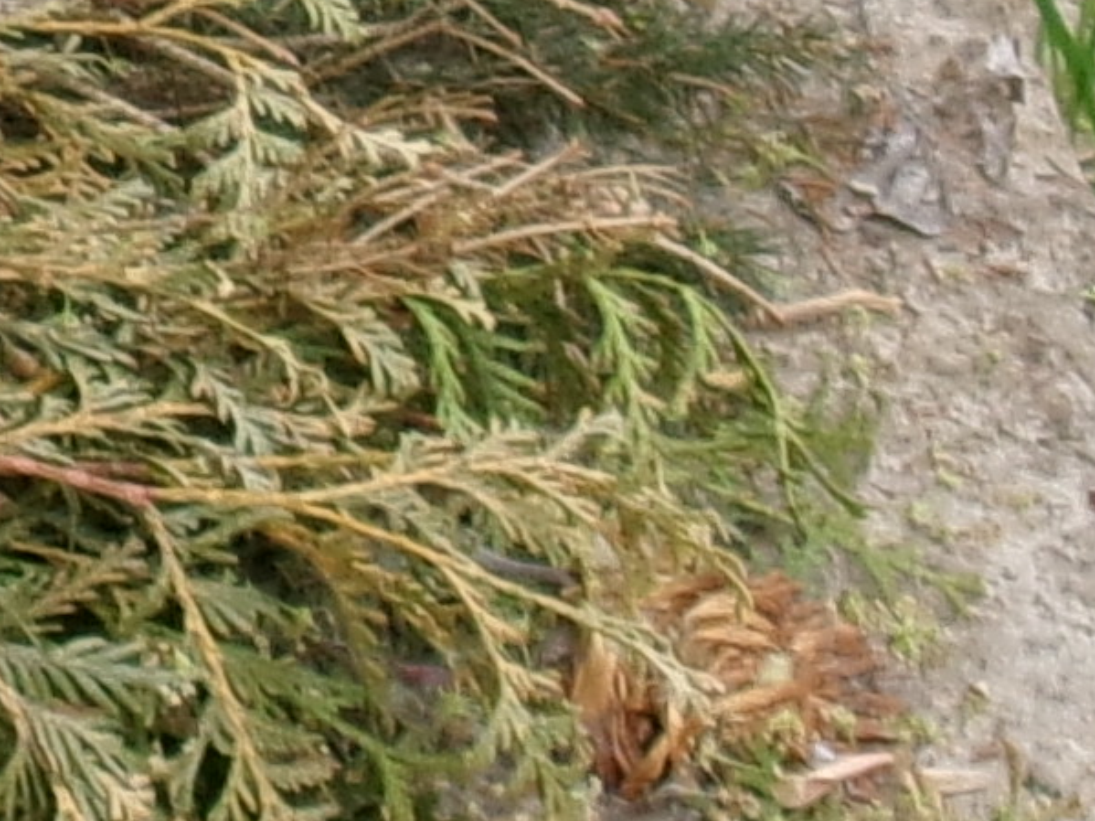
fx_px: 8761
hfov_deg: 7.0
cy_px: -364
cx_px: -552
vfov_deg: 5.3
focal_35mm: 277
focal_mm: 6.4
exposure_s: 1/160
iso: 100
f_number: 4.5
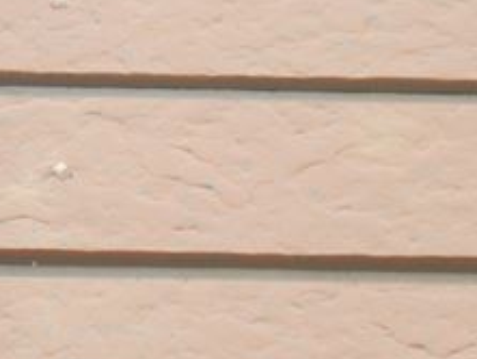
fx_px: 4743
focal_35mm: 344
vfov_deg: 4.3
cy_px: 255
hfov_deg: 5.7
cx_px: -175
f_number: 5.5
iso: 200
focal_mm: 21.2
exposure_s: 1/60
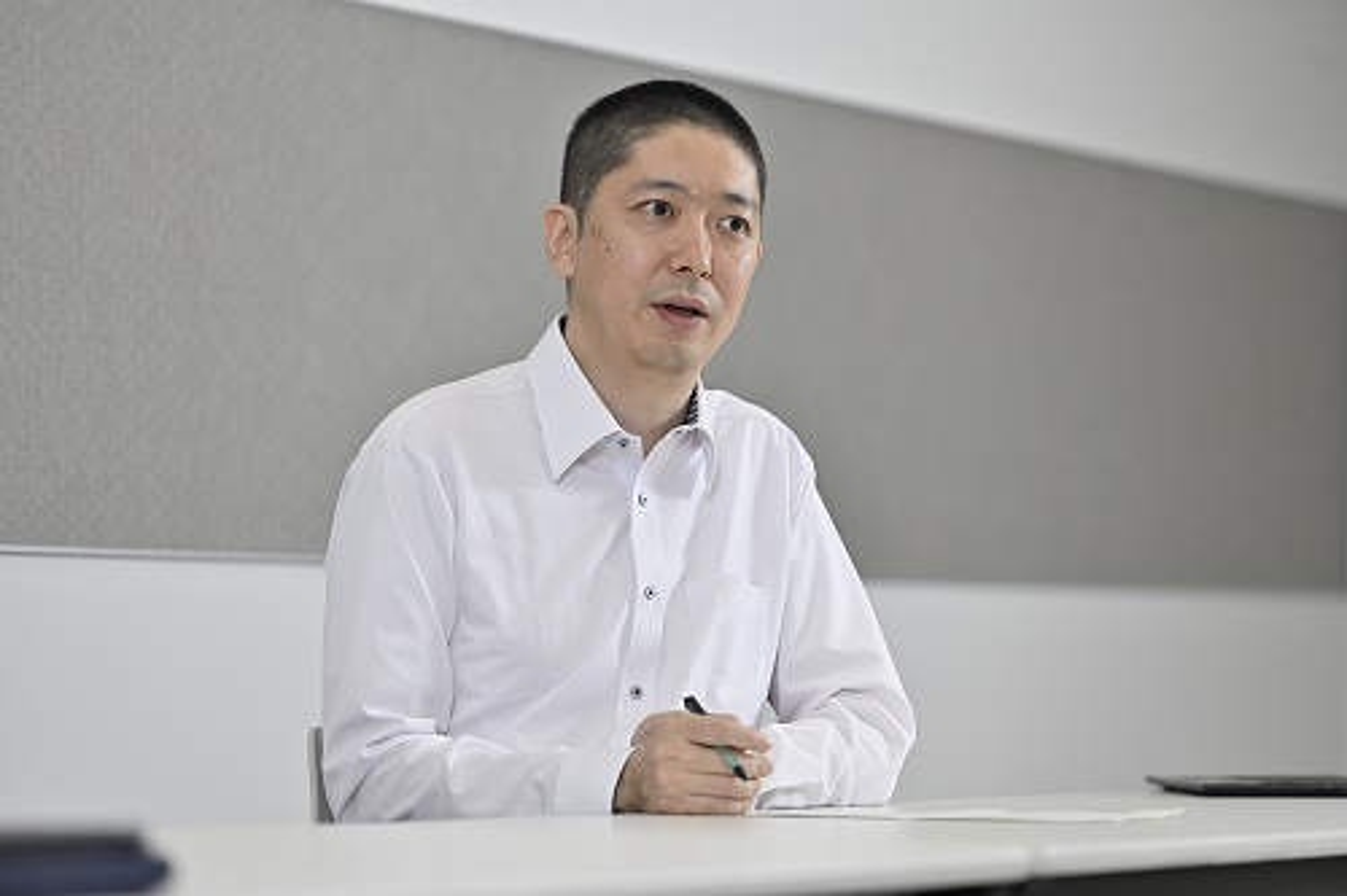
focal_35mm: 160
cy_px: 448
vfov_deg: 8.6
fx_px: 5984
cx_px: 674
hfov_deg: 12.8
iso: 100
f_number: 3.2
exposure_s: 1/160
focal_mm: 160
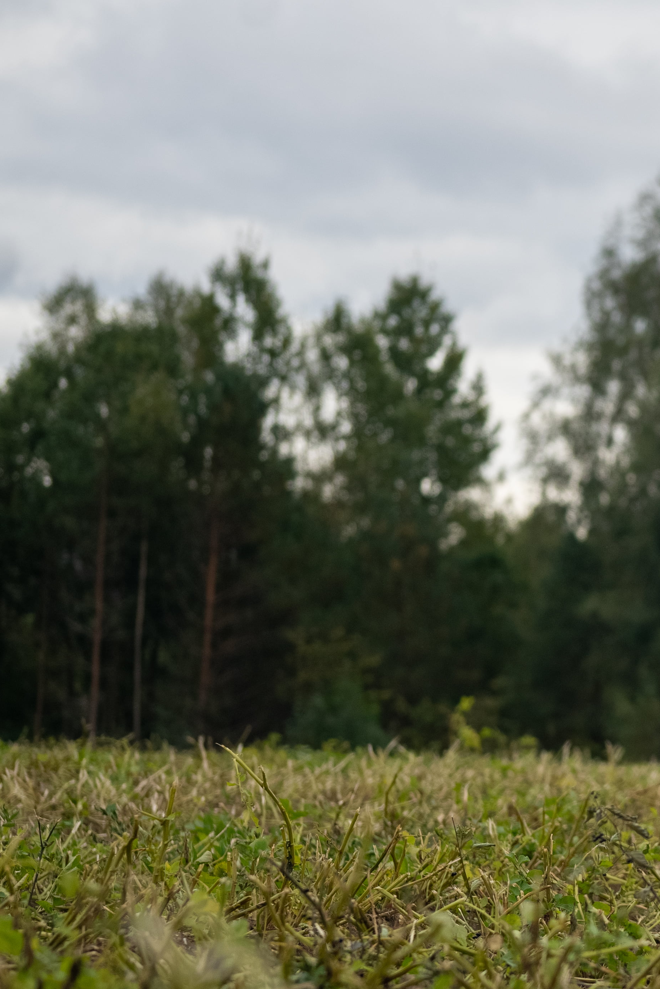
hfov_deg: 5.1
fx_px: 7285
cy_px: 679
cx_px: 965
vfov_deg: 7.8
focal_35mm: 265
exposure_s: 1/400
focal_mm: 122
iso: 1000
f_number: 4
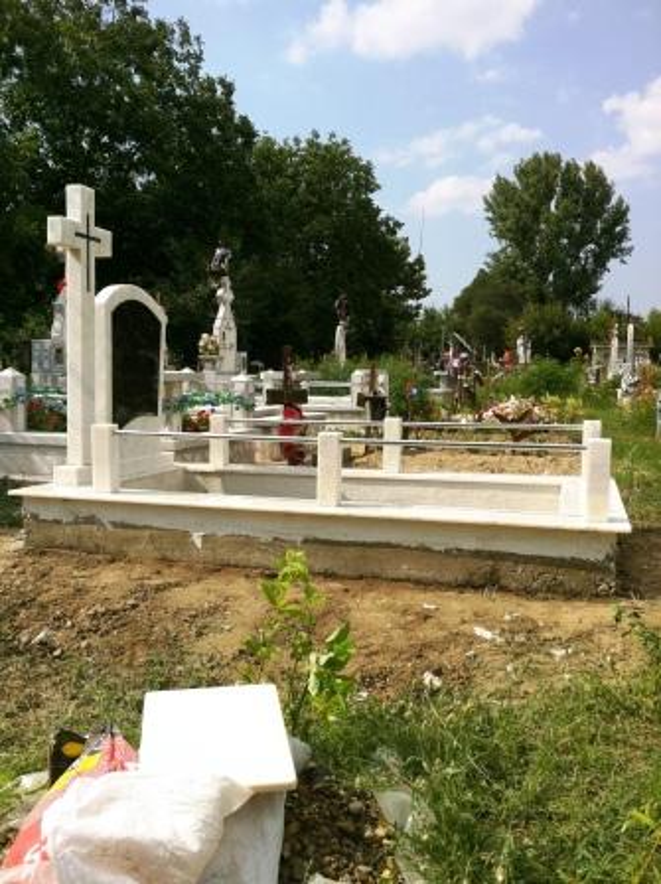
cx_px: 330
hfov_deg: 40.6
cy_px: 442
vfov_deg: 52.7
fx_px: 893
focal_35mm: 35
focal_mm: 3.85
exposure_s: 1/1676
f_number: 2.8
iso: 80
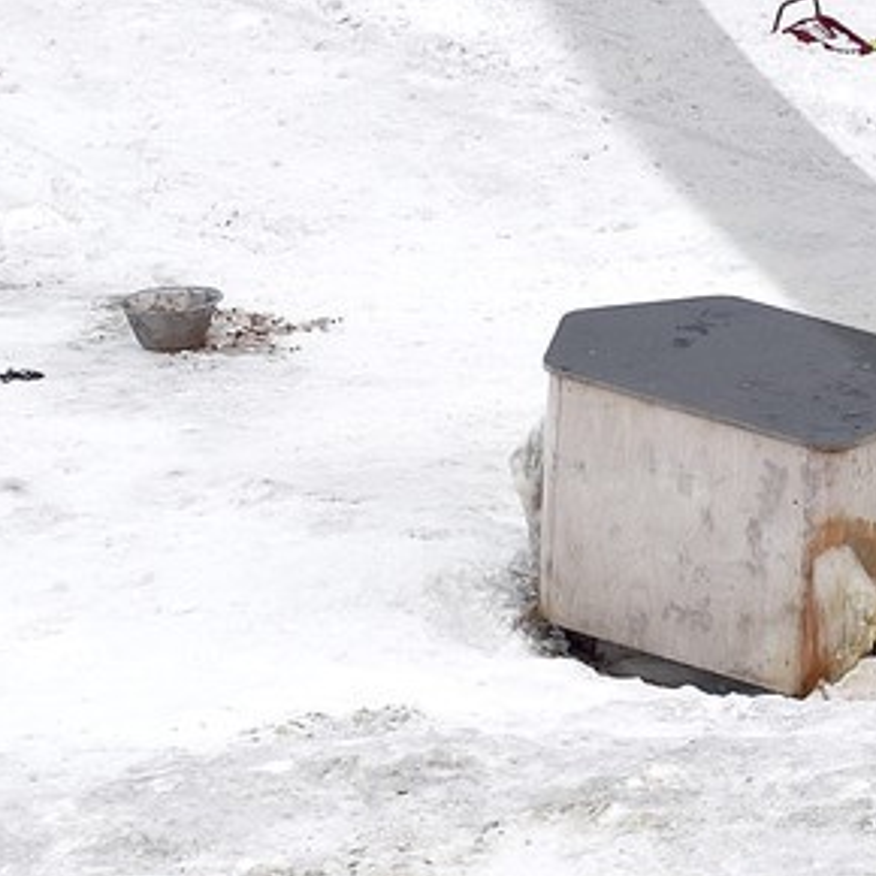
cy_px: -677
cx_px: 1580
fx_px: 14745
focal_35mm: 515
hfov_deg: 3.4
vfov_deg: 3.4
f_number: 5.6
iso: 400
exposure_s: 1/250
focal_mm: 110
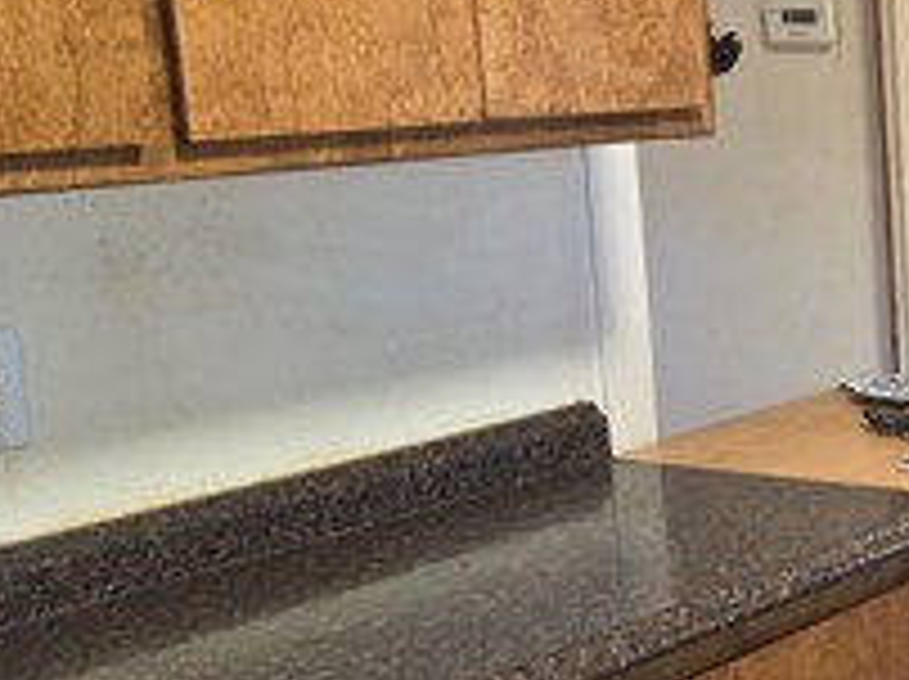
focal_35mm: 73
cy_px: 401
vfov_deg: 20.1
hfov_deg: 24.2
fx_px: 1915
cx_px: 1102
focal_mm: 6.25
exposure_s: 1/20
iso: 125
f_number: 1.7
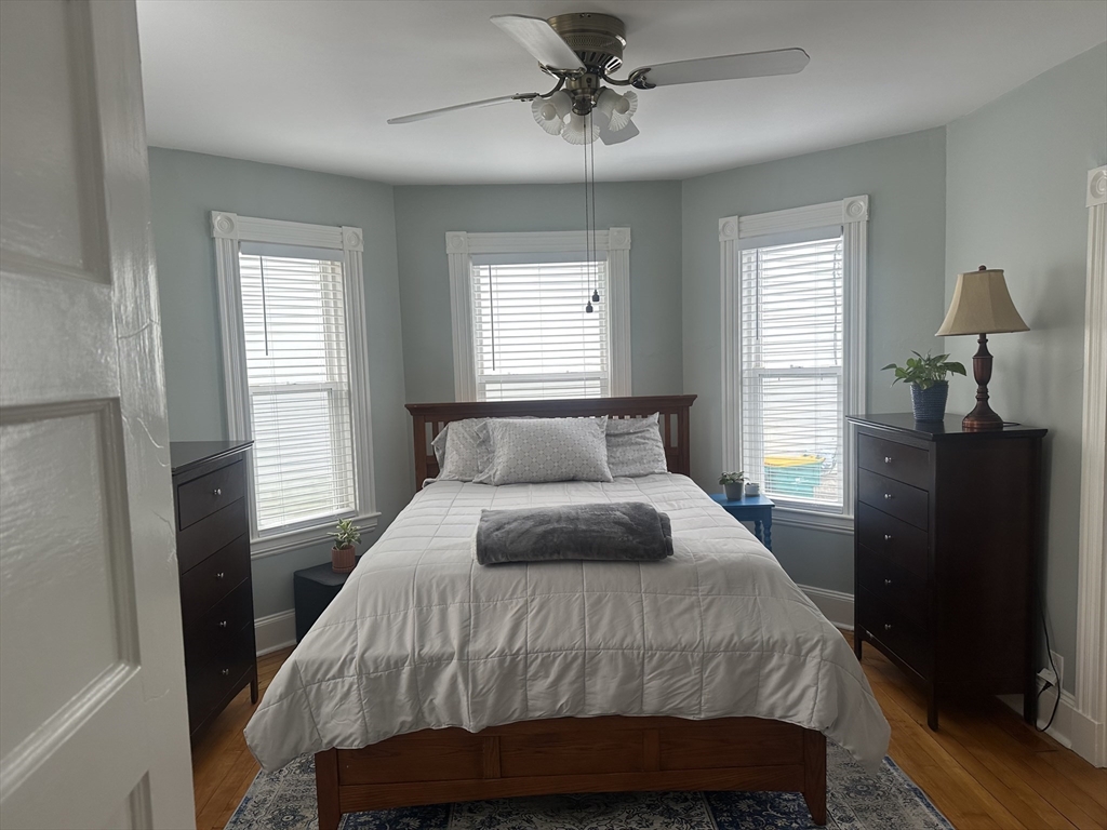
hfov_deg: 71.6
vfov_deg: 56.8
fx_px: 768
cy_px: 415
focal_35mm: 24
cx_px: 554
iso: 100
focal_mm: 6.86
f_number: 1.78
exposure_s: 1/120
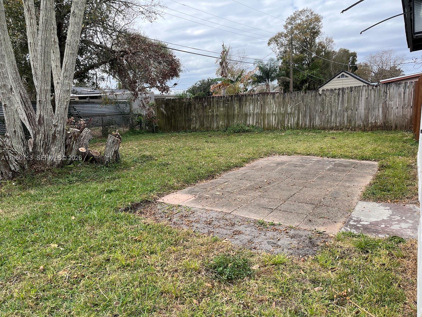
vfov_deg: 53.1
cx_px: 211
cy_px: 158
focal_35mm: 26
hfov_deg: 67.3
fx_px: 317
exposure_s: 1/1186
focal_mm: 5.1
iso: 50
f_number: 1.6
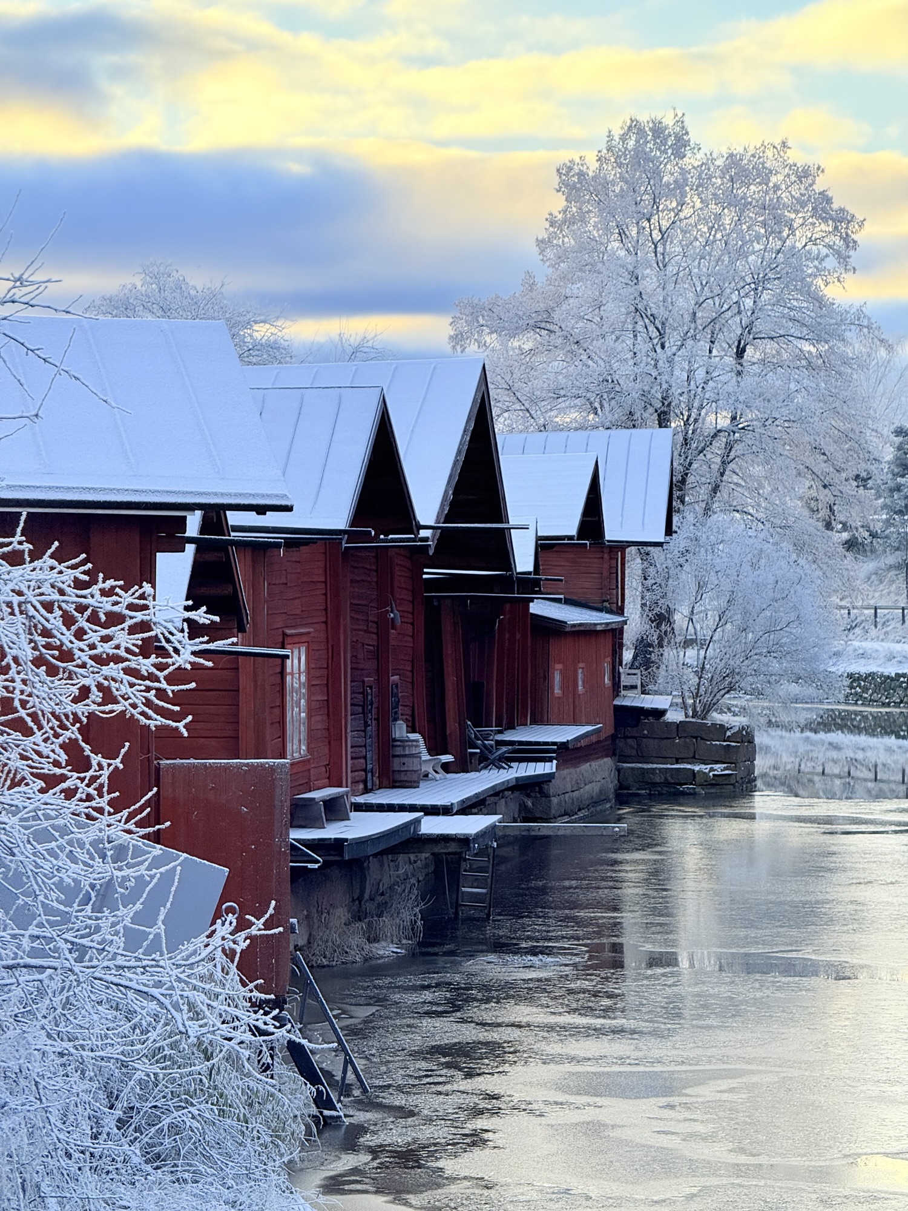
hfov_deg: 12.3
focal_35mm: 120
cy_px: 606
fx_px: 4197
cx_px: 454
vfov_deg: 16.4
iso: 64
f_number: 2.8
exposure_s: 1/467
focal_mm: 15.66
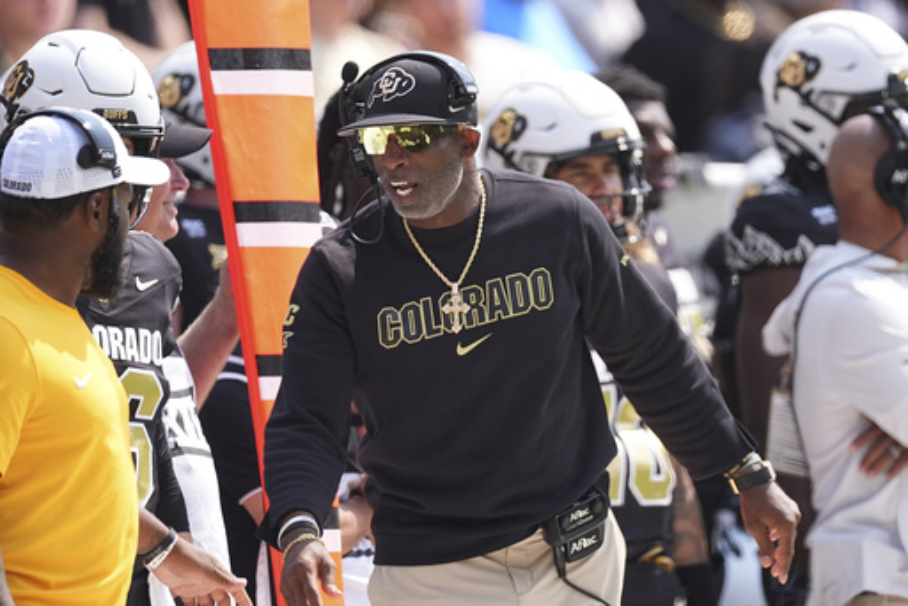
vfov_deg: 1.5
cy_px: 303
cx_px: 454
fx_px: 22712
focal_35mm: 900
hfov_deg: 2.3
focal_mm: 600
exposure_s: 1/1600
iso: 400
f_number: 4
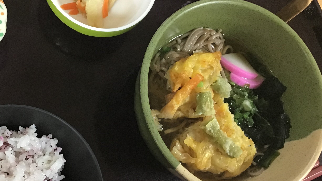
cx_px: 113
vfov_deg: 26.5
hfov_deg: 44.9
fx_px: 384
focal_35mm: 45
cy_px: 85
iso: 125
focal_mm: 3.3
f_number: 2.4
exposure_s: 1/30
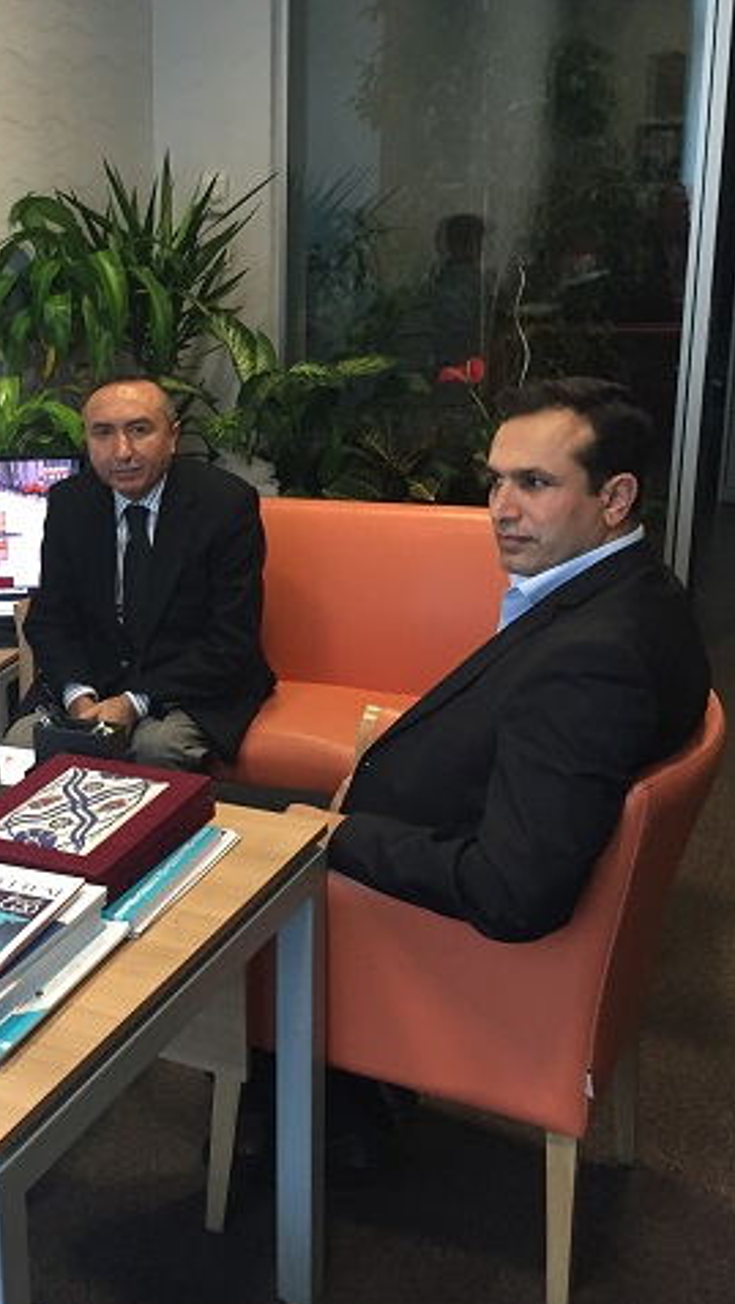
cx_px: -68
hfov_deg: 25.7
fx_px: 1487
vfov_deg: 47.3
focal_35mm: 43
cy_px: 655
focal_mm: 4.15
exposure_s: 1/30
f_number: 2.2
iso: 125
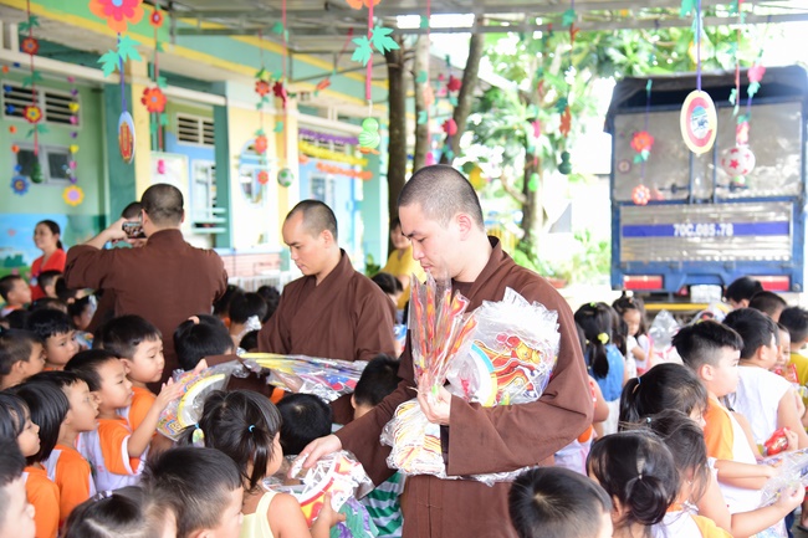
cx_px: 404
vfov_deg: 27.0
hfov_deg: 39.6
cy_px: 269
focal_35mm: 50
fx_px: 1122
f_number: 4
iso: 500
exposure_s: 1/80
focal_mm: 50
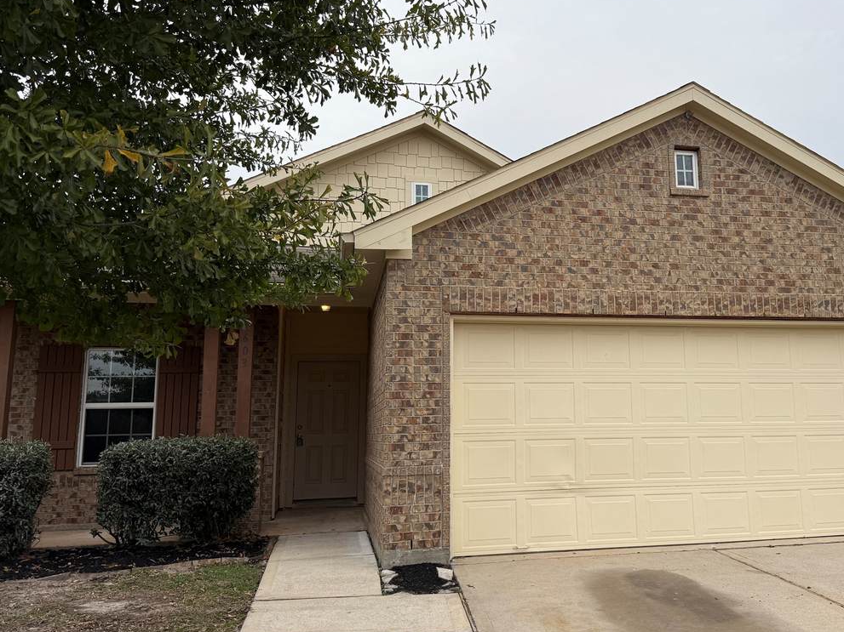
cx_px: 531
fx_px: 756
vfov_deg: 45.4
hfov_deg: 57.6
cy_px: 300
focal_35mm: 31
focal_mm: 6.76
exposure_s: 1/1122
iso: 80
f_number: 1.78
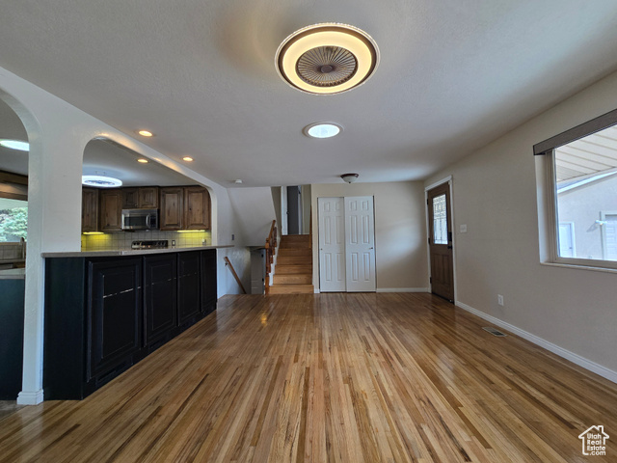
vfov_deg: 89.9
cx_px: 308
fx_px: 232
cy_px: 232
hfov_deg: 106.2
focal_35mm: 13
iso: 80
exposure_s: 1/120
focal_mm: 2.2
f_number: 2.2
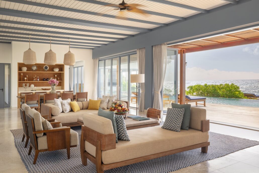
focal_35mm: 30
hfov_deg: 61.9
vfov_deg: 43.7
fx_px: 216
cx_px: 130
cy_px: 86
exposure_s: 1/15
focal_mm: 30
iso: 200
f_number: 11
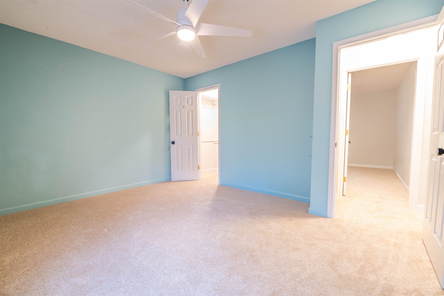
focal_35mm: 15
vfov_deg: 77.3
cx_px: 222
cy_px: 148
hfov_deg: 100.4
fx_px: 185
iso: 100
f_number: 14
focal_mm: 15
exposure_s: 8
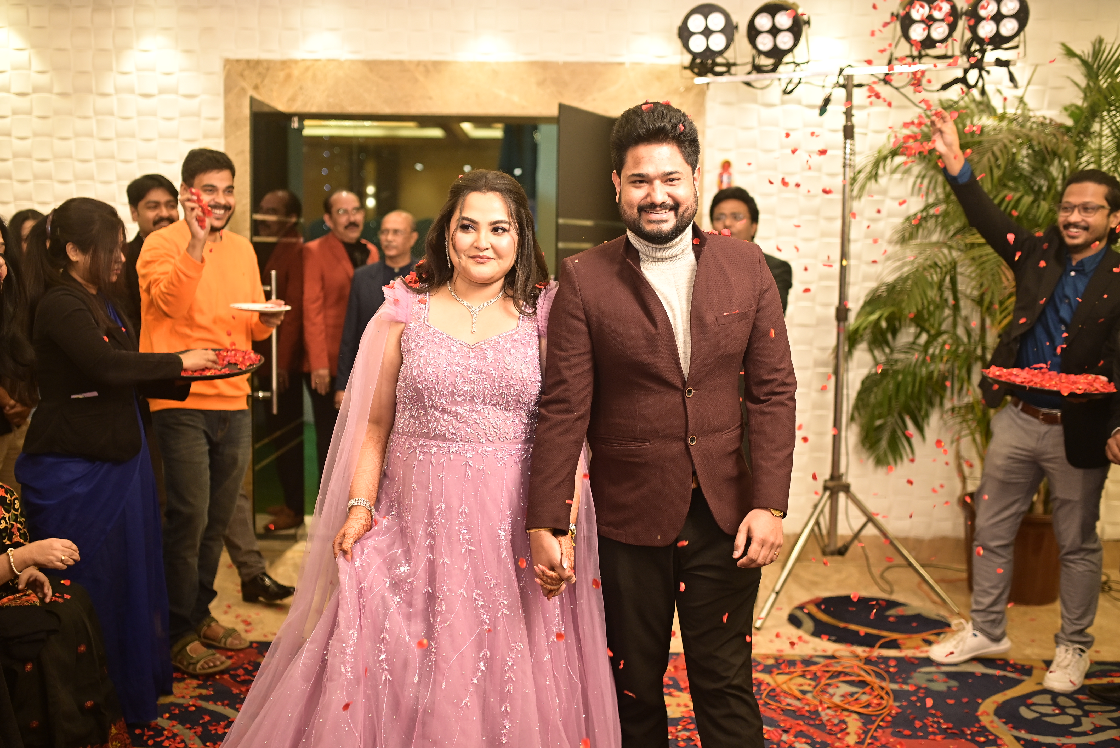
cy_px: 386
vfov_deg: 36.0
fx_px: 1152
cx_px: 546
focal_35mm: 37
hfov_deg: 51.9
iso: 800
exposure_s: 1/400
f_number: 2
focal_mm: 35
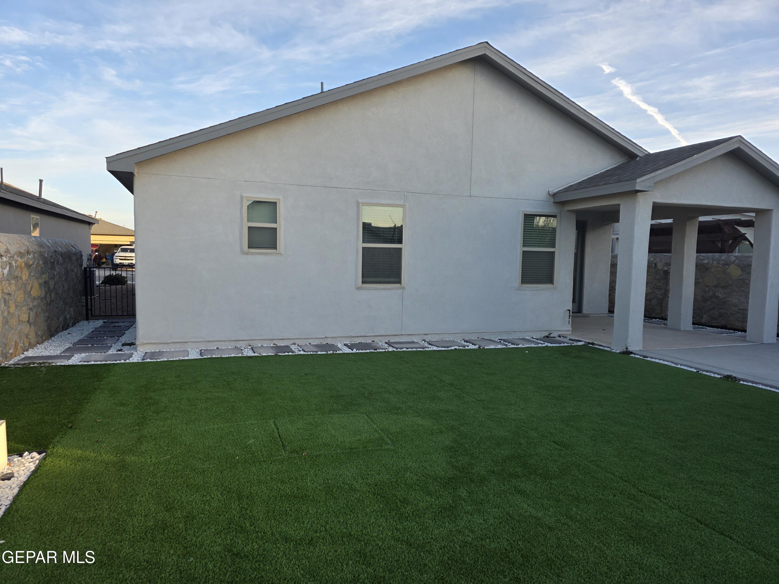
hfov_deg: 73.9
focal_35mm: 23
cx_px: 390
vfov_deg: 58.9
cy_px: 292
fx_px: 518
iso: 32
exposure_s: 1/359
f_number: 1.7
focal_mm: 6.3
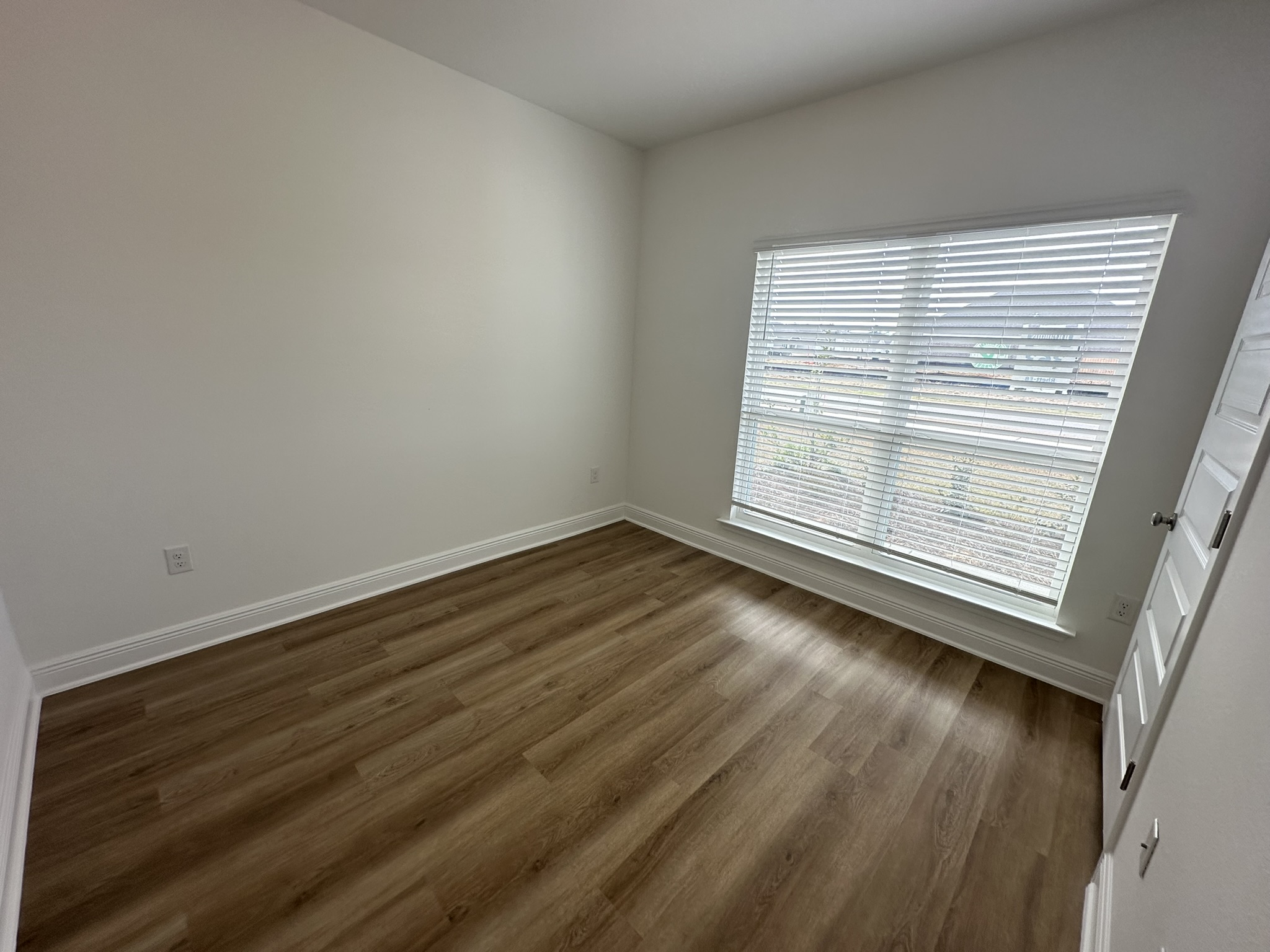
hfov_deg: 102.1
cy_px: 476
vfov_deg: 85.7
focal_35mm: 14
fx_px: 514
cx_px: 635
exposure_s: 1/120
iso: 64
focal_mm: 2.22
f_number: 2.2
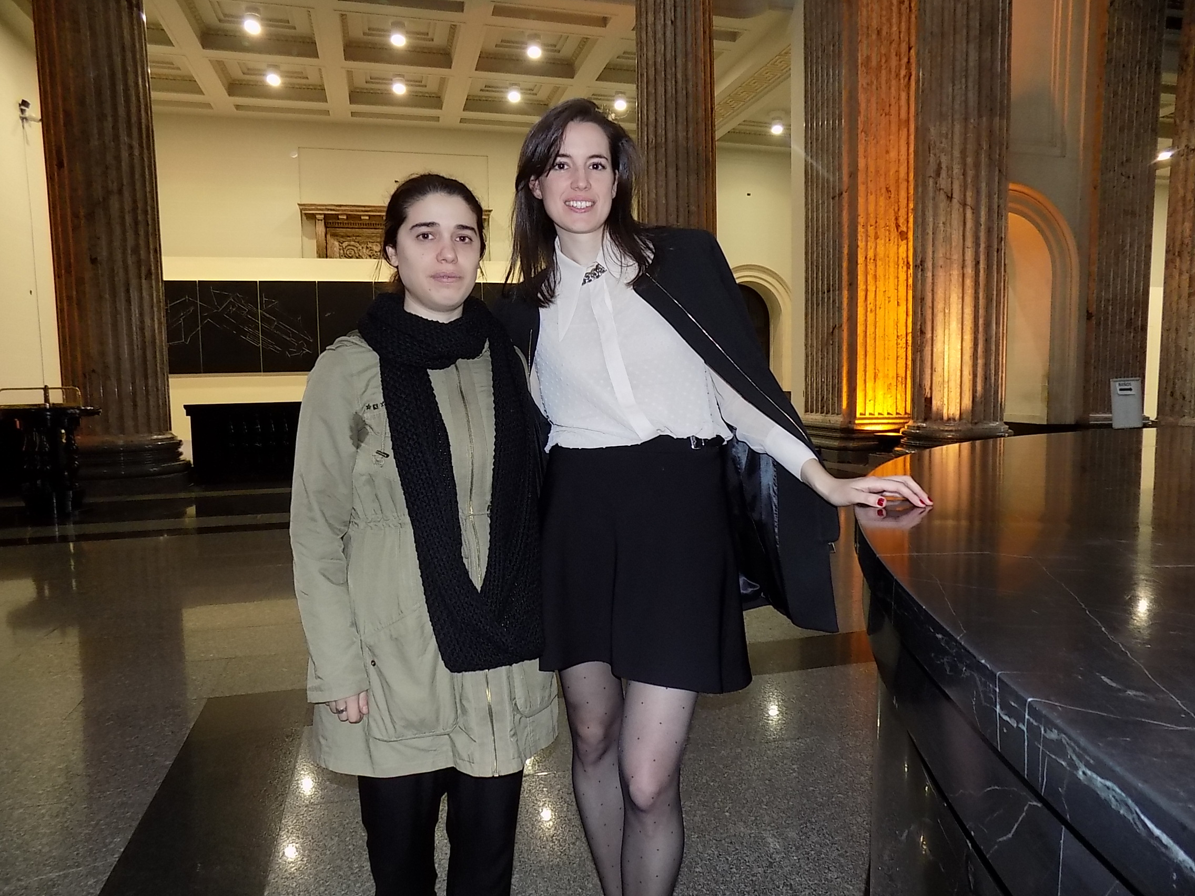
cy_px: 448
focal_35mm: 23
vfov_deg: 58.9
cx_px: 598
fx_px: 794
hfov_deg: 73.9
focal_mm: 4
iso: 200
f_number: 3.1
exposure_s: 1/30
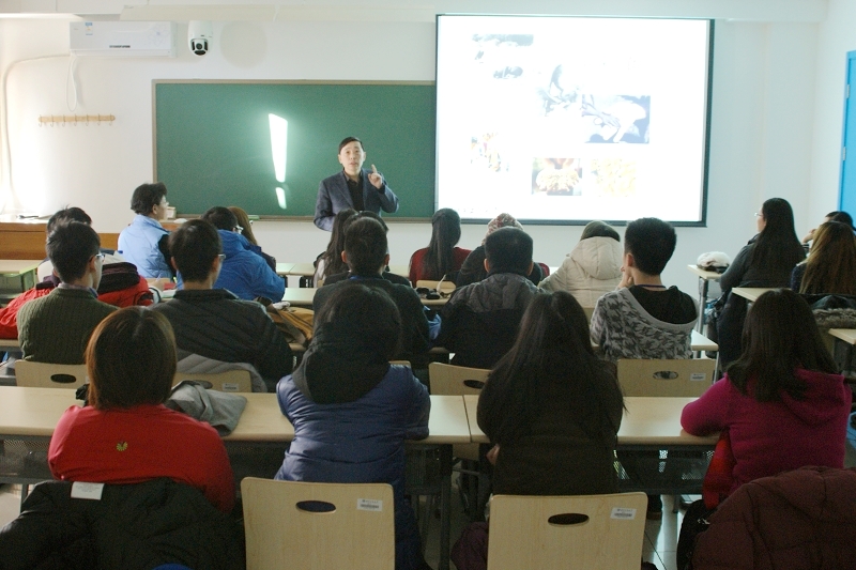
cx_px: 428
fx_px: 856
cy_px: 285
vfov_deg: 36.9
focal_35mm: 36
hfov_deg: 53.1
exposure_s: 1/15
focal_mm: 24
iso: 400
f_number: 4.5
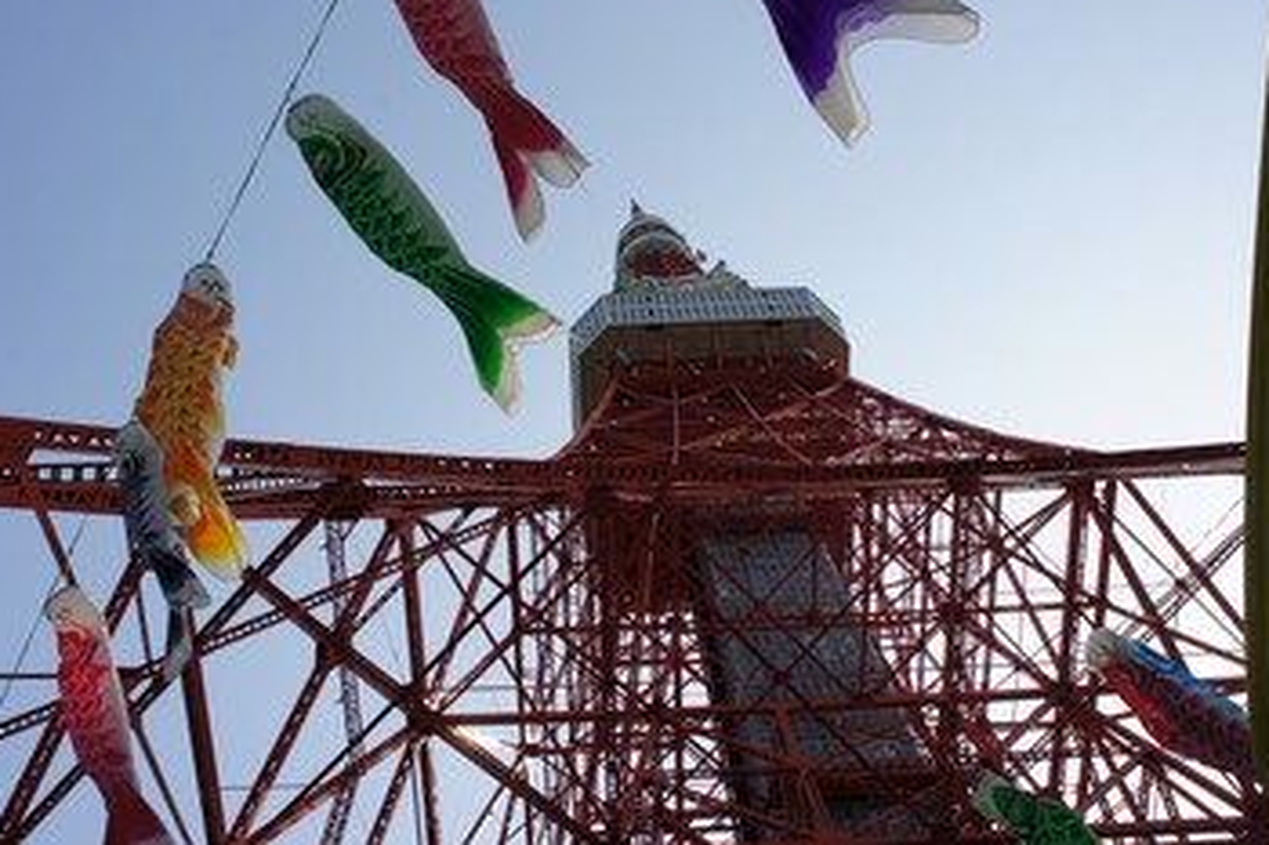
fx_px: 1148
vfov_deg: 40.3
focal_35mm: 33
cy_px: 366
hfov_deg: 57.8
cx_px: 587
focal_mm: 19
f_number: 11
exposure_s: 1/320
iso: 200
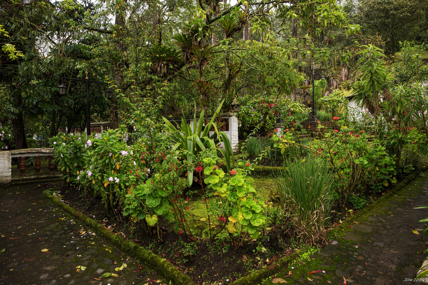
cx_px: 214
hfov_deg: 73.7
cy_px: 142
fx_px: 285
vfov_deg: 53.1
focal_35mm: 24
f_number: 4
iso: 280
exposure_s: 1/50
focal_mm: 24
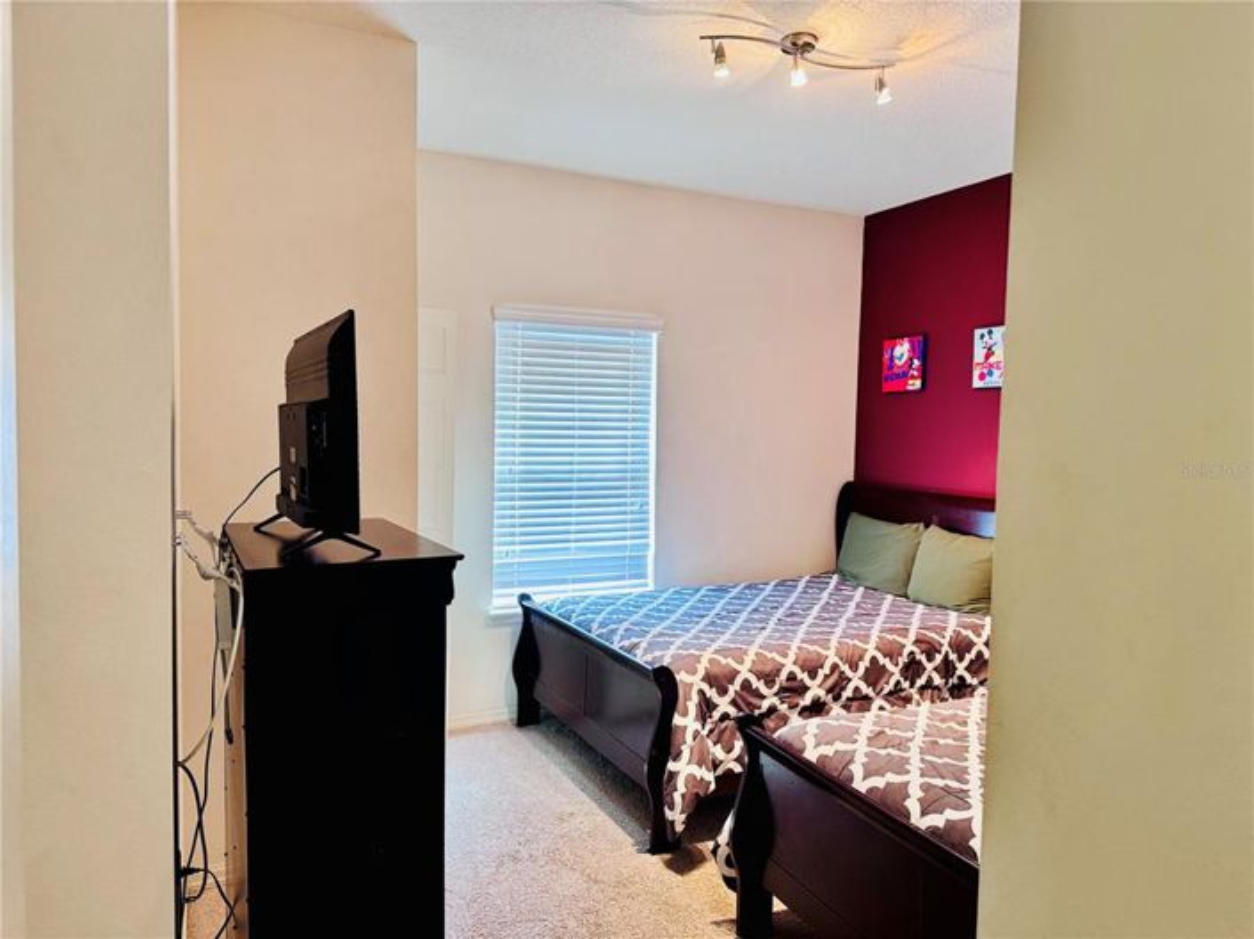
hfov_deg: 71.6
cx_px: 627
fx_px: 869
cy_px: 470
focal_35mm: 24
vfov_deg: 56.8
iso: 320
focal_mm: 6.76
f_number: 1.78
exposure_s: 1/60
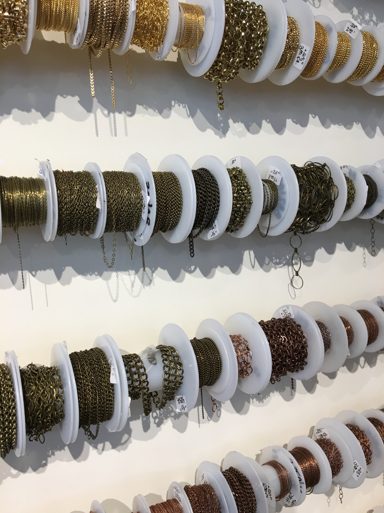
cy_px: 256
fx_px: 429
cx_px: 192
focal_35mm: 29
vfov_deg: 61.7
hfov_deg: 48.2
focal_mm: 4.15
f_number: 2.2
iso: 32
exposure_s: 1/40
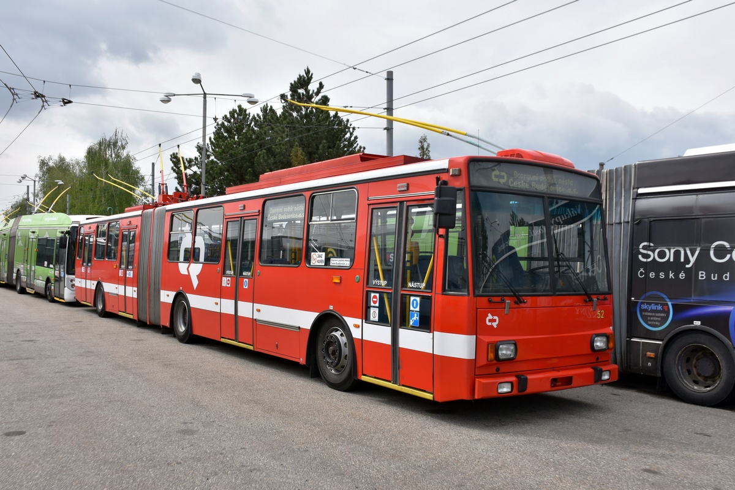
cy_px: 245
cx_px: 368
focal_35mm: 33
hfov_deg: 57.2
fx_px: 674
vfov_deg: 40.0
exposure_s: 1/320
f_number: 9
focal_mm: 22
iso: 125
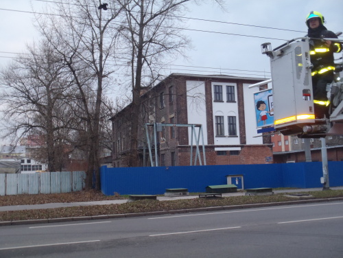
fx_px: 377
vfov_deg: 37.7
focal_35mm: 38
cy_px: 129
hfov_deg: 49.0
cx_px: 172
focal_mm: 6.83
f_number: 4.6
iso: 160
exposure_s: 1/40
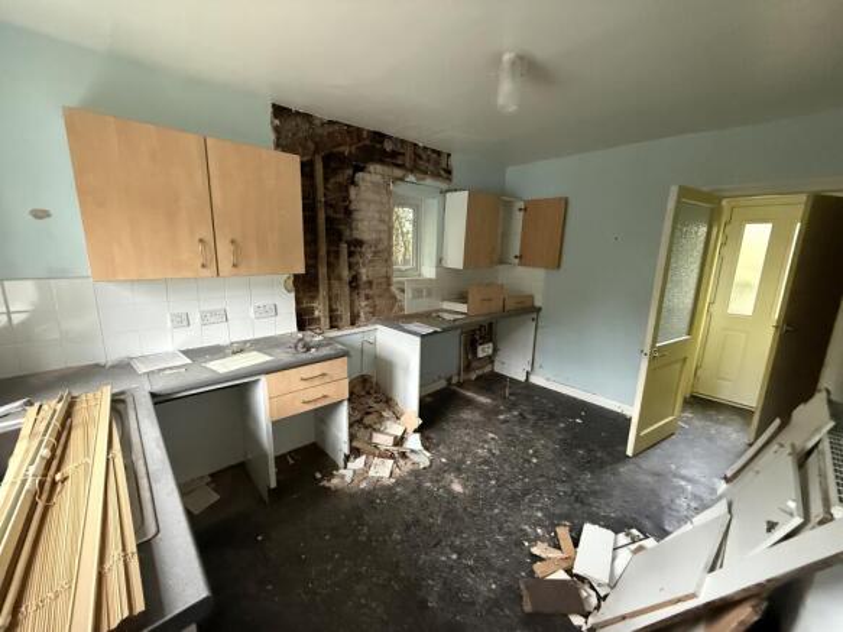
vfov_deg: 85.7
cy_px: 316
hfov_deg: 102.1
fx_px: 341
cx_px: 422
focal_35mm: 14
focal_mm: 2.22
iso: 1000
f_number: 2.2
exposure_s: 1/60
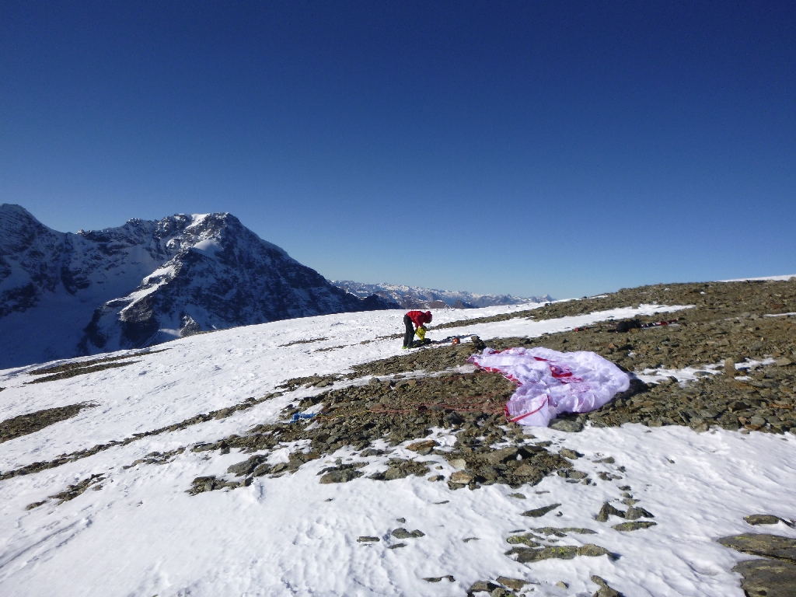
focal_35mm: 25
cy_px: 298
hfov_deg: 69.4
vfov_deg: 54.9
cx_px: 398
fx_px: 575
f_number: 9
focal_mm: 4.5
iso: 100
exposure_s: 1/250
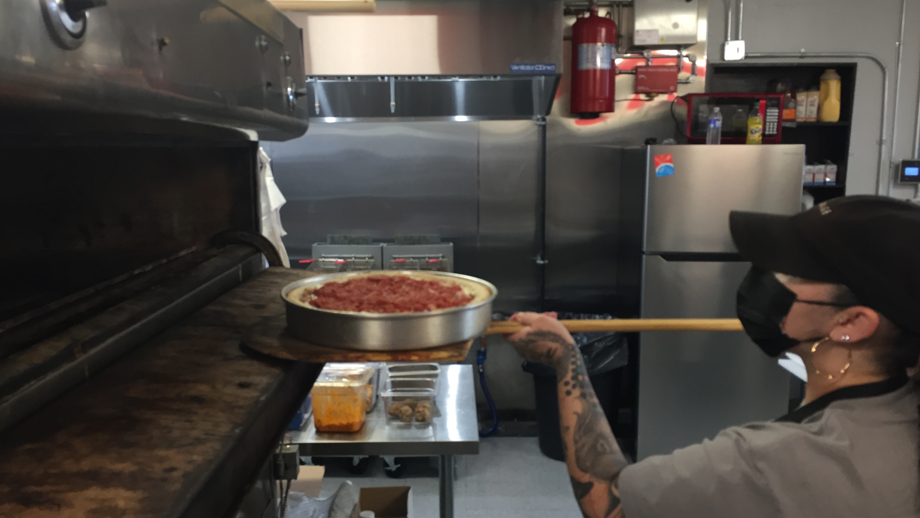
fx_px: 781
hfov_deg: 61.0
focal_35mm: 32
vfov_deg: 36.7
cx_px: 459
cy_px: 260
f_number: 2.2
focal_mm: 4.15
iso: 80
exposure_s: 1/30
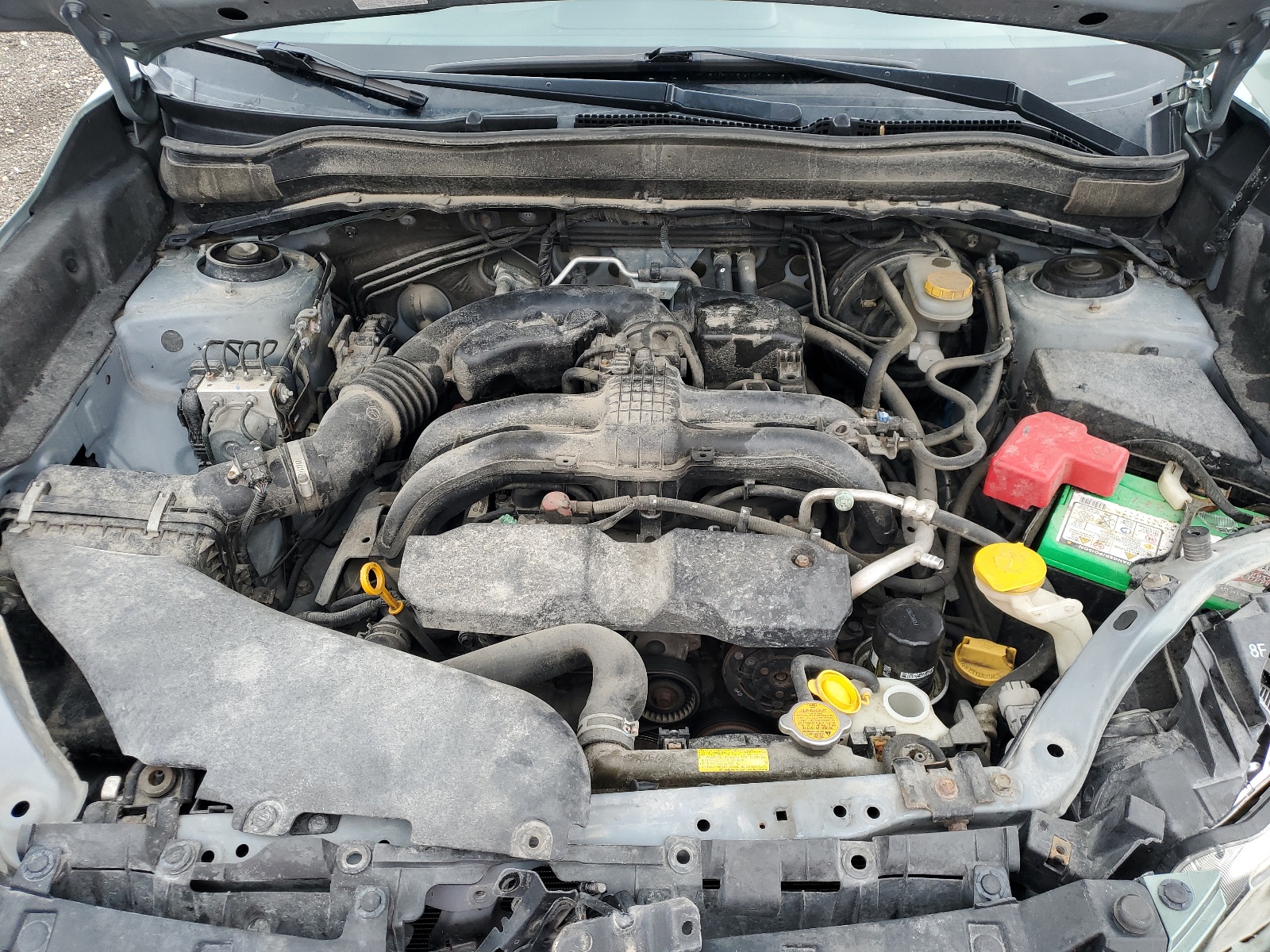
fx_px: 954
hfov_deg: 67.3
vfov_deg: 53.1
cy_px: 476
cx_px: 635
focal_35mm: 26
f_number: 1.5
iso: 50
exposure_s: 1/222
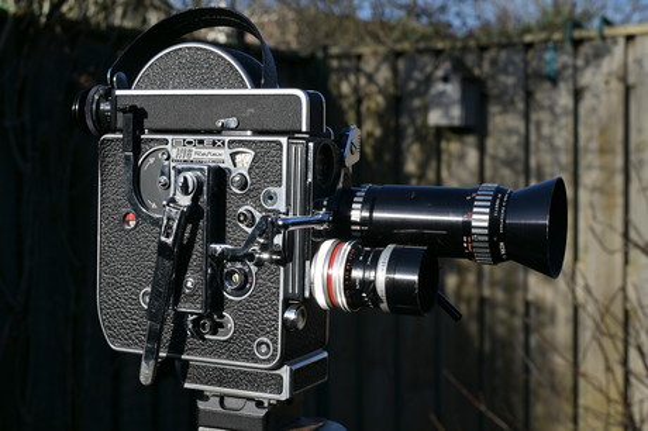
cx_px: 324
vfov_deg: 27.0
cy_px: 216
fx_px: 899
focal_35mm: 50
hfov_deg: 39.6
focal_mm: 50
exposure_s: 1/320
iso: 100
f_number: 10
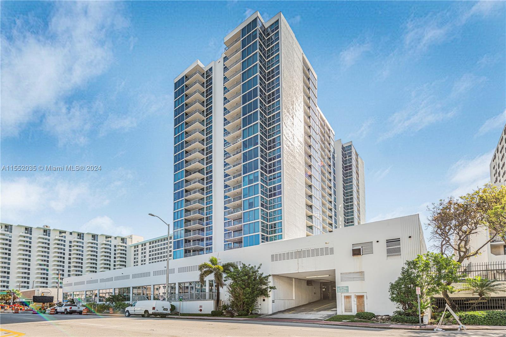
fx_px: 211
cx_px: 253
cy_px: 168
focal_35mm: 15
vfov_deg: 77.3
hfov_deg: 100.4
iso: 200
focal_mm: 15
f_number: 6.3
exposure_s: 1/1000
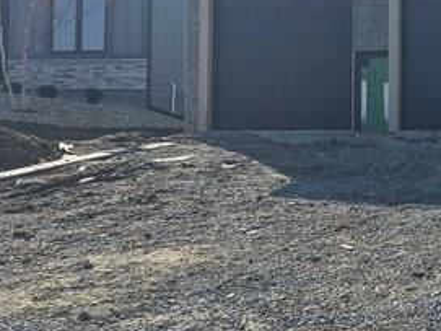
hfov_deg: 18.0
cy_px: 46
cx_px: 792
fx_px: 1108
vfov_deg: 16.8
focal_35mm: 87
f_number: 1.8
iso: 80
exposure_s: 1/7440
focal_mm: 5.4
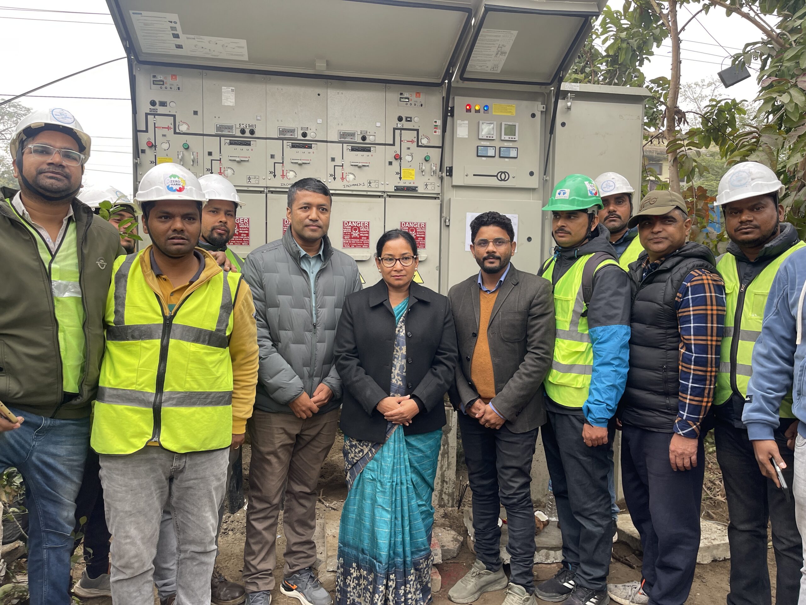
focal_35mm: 25
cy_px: 302
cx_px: 403
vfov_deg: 54.9
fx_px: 582
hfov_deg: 69.4
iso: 80
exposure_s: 1/121
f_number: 1.6
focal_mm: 5.1
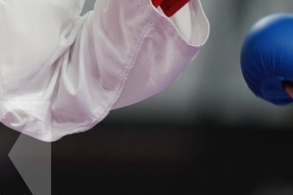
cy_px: -63
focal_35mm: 1529
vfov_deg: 0.9
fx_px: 12443
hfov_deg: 1.3
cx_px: -7
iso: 1250
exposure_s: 1/1000
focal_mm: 400
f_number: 2.8
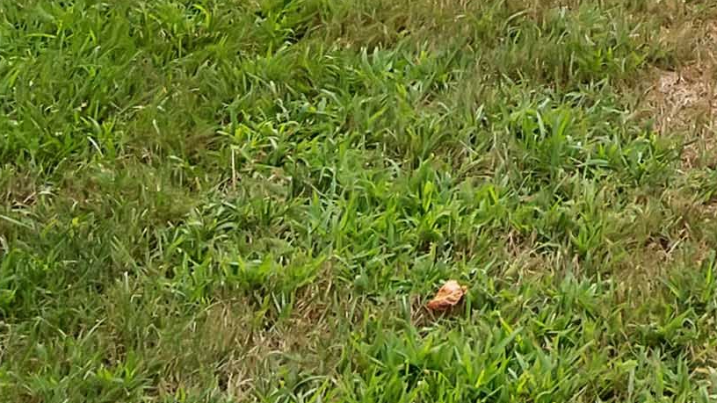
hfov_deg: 14.7
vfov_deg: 8.2
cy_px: -708
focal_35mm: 131
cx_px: 1219
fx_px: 2491
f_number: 9
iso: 640
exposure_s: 1/125
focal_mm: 17
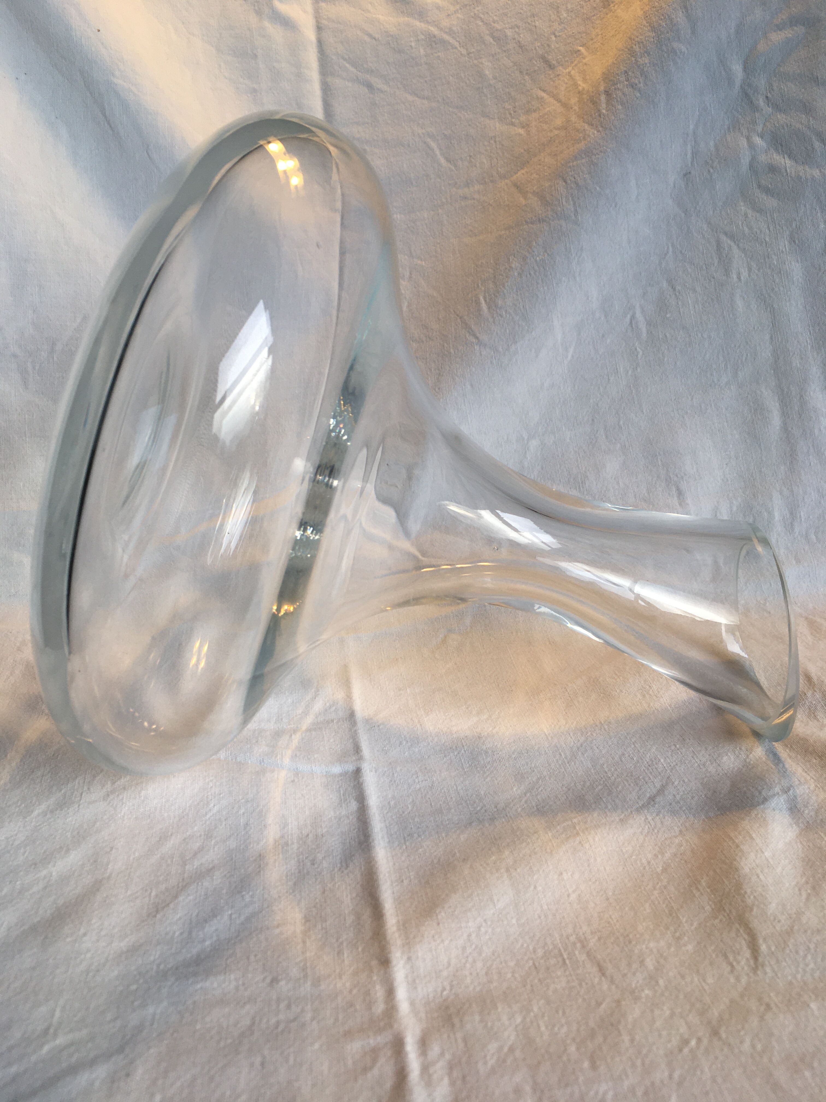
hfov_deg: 48.2
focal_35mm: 29
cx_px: 413
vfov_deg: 61.7
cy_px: 551
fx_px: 923
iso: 25
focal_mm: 4.15
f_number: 2.2
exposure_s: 1/100
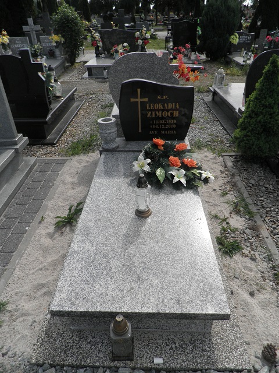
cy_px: 186
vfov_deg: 71.6
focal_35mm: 24
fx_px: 258
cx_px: 140
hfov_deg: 56.8
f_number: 8.3
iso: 64
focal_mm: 4.3
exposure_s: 1/160
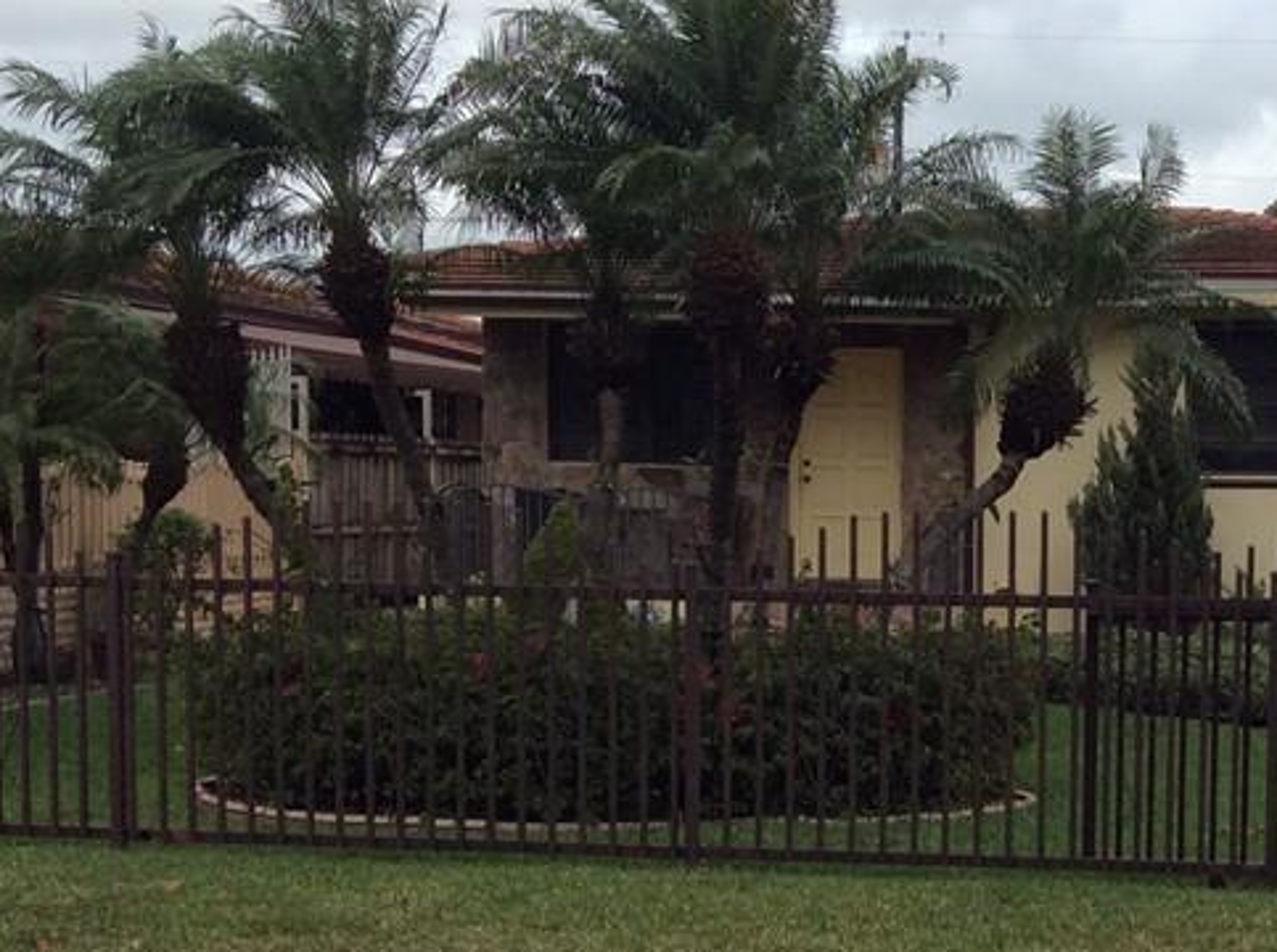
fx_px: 2503
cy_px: 693
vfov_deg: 21.4
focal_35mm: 68
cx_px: 1013
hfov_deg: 28.1
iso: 32
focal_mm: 3.3
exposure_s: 1/1466
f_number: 2.4
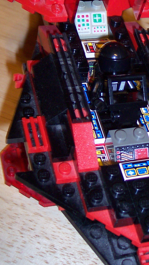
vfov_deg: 25.7
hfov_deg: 14.6
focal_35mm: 82
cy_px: 83
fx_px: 576
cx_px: 134
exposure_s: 1/30
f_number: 2.8
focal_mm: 8
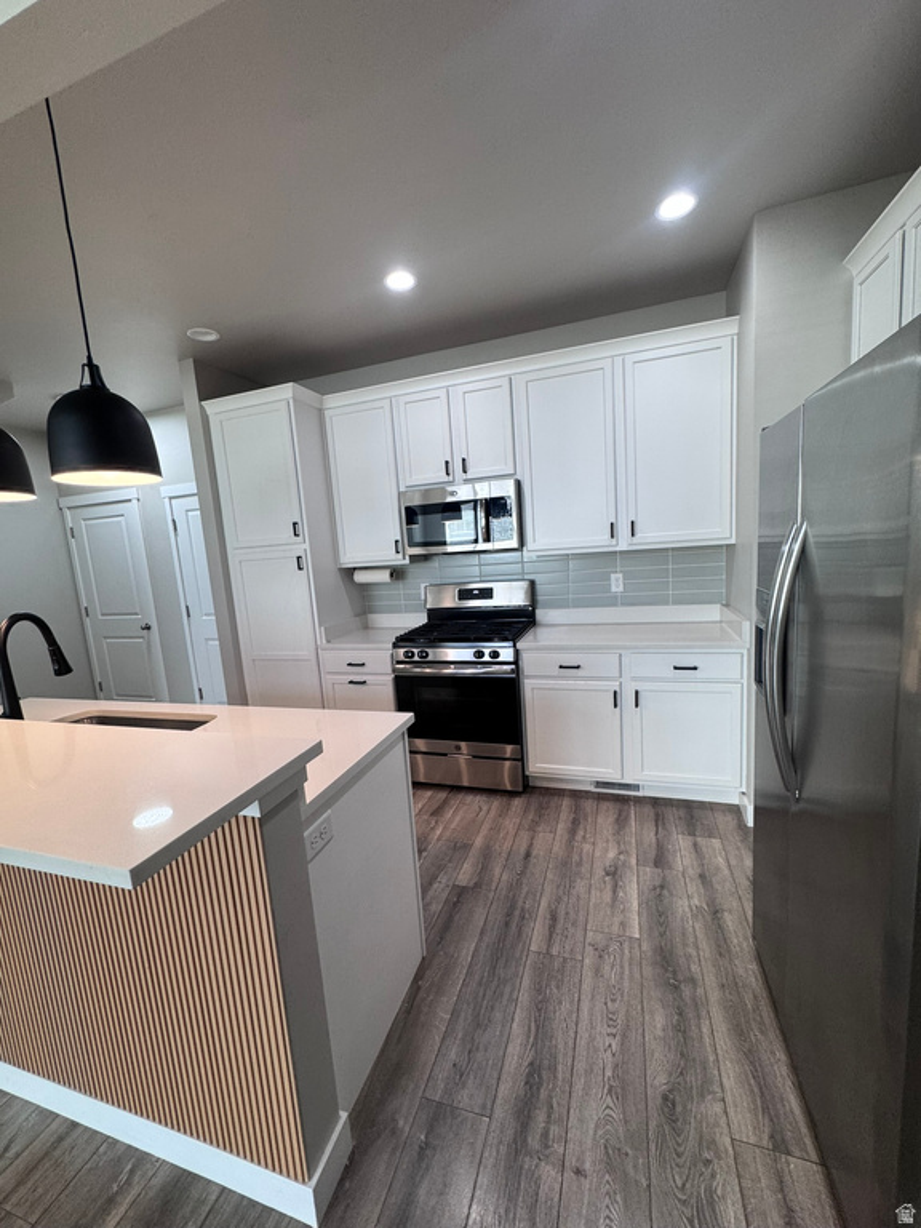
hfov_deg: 85.7
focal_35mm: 14
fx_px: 497
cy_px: 614
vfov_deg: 102.1
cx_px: 460
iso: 160
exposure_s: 1/120
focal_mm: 2.22
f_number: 2.2
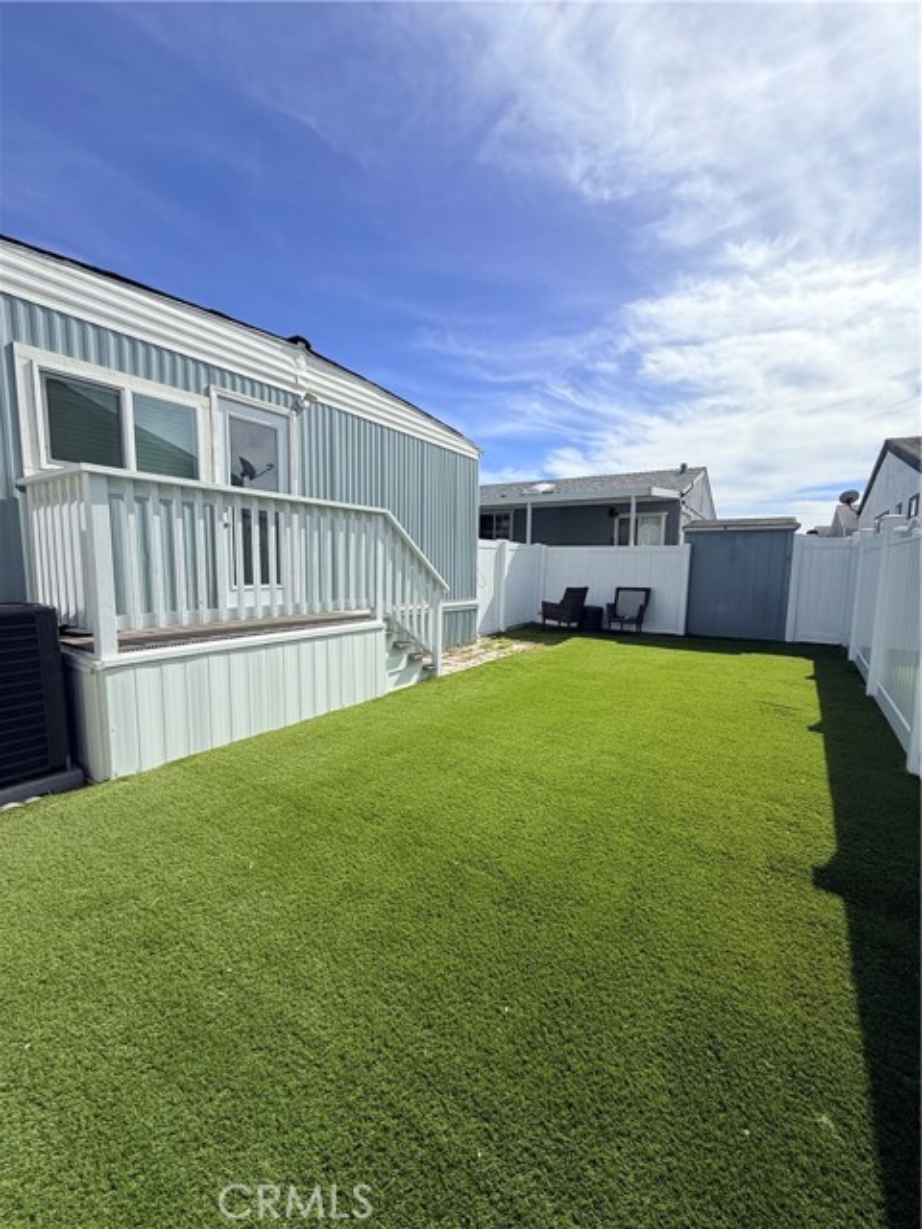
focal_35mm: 14
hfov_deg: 85.7
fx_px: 497
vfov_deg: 102.1
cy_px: 614
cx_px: 461
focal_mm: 2.22
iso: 50
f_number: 2.2
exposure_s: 1/2976
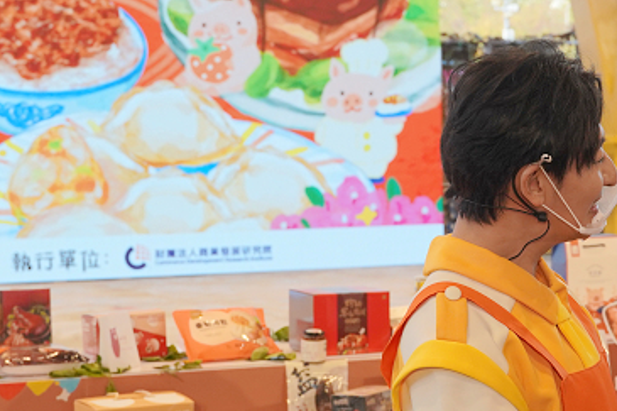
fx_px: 1576
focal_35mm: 92
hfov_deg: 22.0
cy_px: 223
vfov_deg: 14.8
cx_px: 438
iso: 640
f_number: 4
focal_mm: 28
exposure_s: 1/160
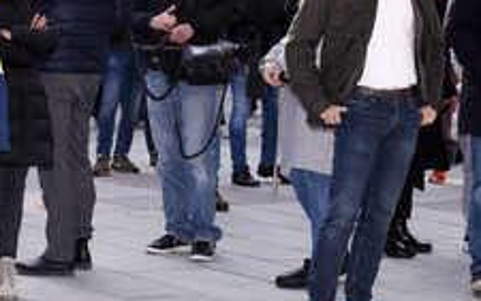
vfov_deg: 8.3
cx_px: 151
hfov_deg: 13.1
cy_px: 132
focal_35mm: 159
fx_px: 2086
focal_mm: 78
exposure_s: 1/160
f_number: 11
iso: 250
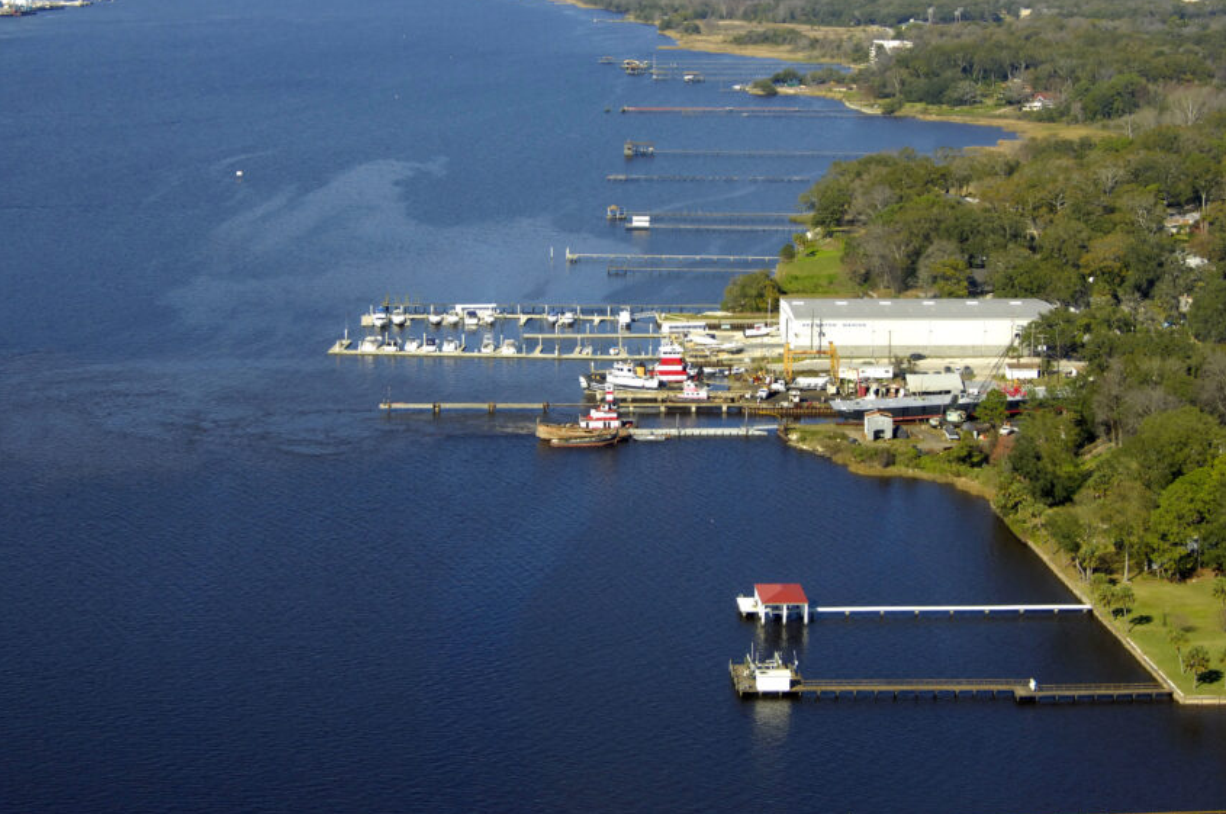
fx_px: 2163
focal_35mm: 64
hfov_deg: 31.6
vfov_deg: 21.3
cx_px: 601
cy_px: 338
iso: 400
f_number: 6.7
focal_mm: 35
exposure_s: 1/1000
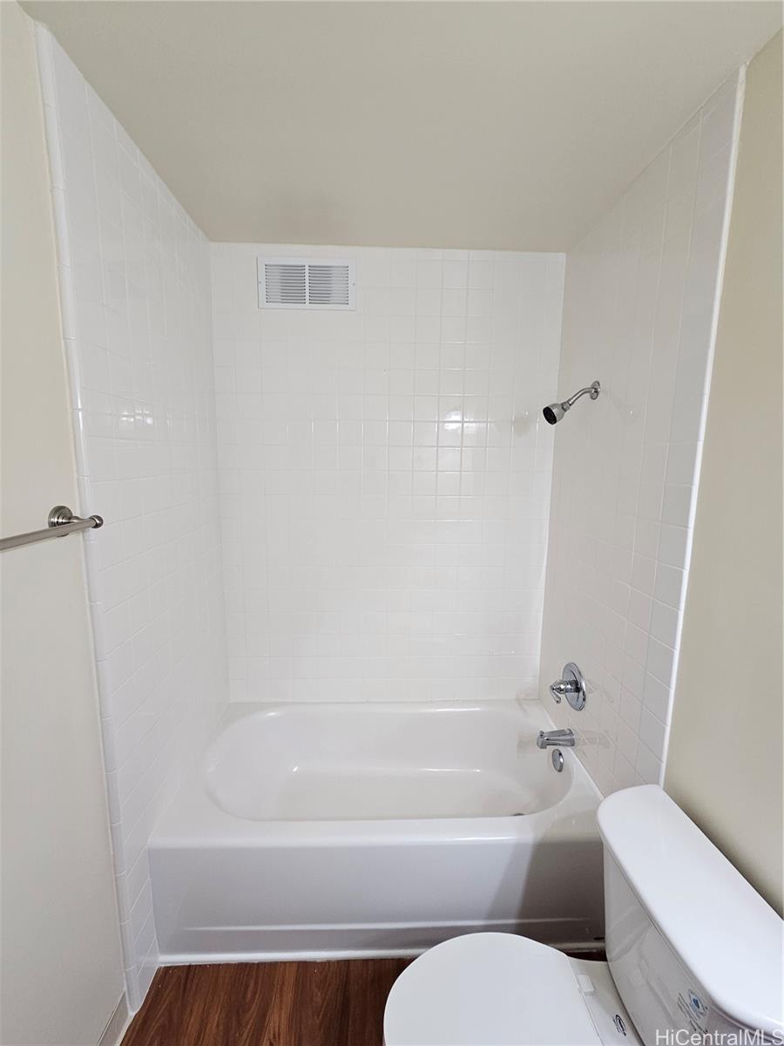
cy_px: 523
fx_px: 393
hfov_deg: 89.9
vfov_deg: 106.2
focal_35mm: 13
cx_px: 392
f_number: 2.2
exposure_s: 1/60
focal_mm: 2.2
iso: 125
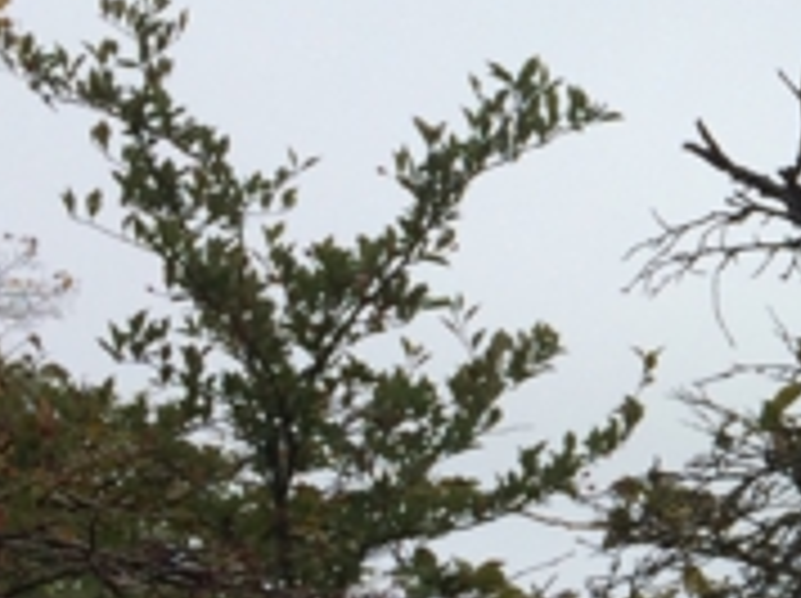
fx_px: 3120
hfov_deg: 13.5
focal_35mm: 135
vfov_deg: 11.0
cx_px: 1332
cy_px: 333
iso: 32
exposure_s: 1/1466
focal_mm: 4.12
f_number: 2.2
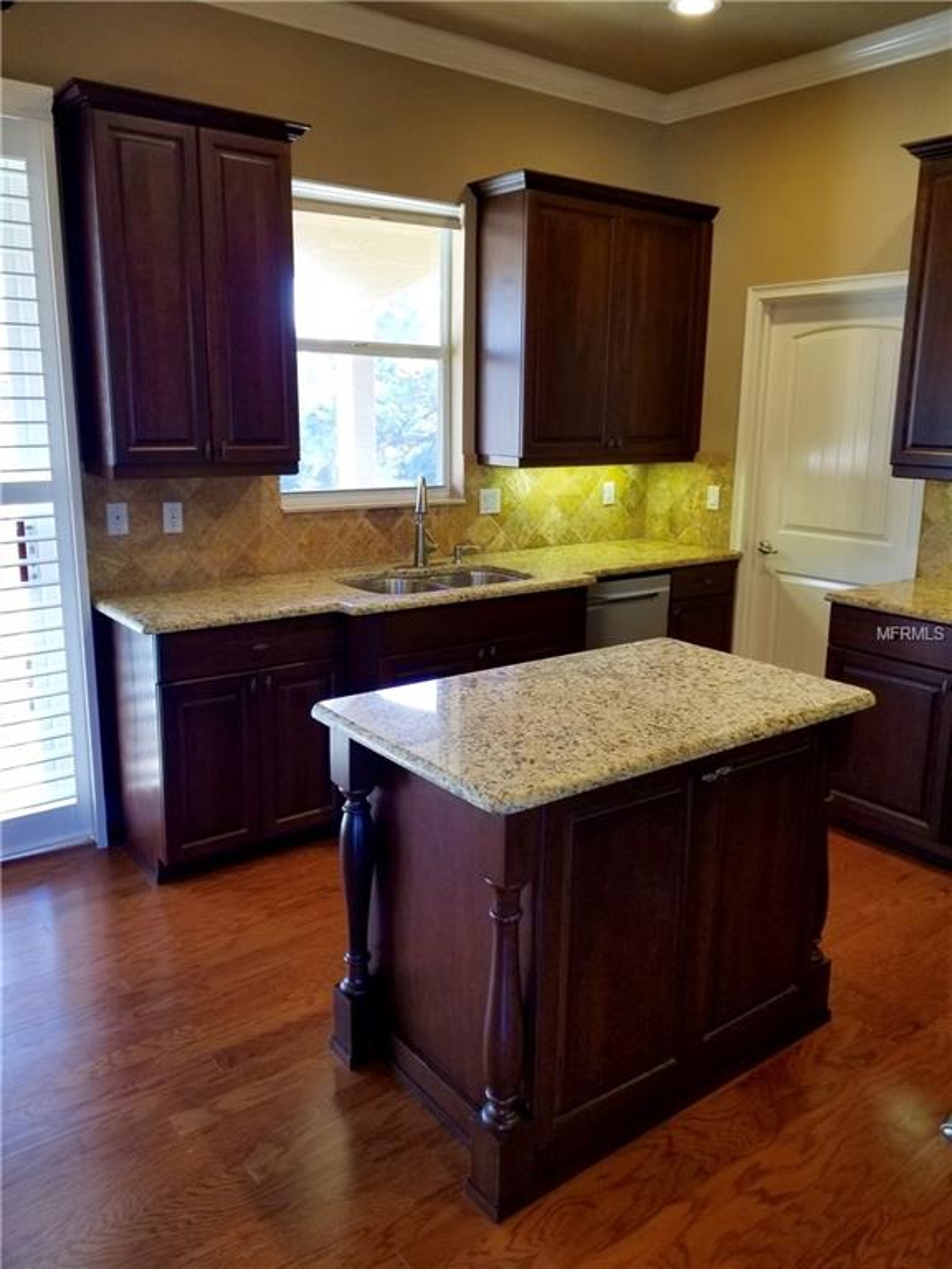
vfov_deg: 67.3
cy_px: 634
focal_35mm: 26
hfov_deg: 53.1
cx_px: 476
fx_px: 953
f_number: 1.7
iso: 100
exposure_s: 1/60
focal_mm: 4.25
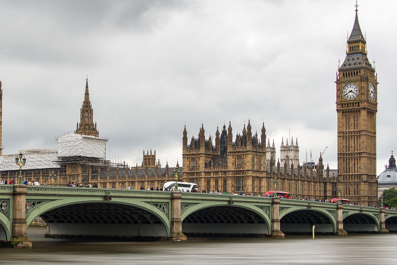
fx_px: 750
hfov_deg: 29.4
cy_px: 187
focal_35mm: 68
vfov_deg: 19.9
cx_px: 130
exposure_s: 1/50
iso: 110
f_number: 8
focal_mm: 45
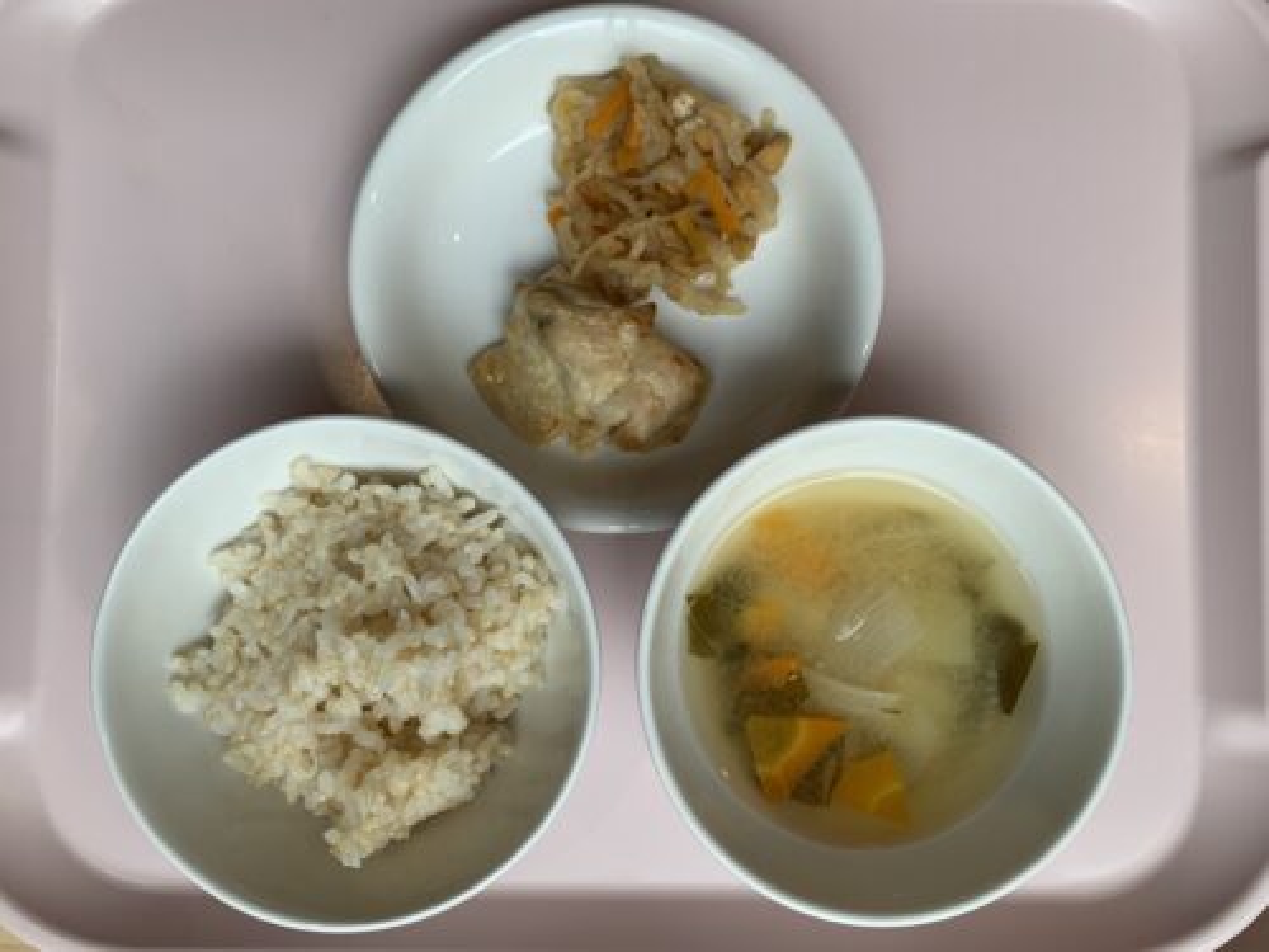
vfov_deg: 53.1
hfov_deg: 67.3
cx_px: 634
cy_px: 476
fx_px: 953
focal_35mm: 26
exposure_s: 1/122
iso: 32
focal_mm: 4.25
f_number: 1.8
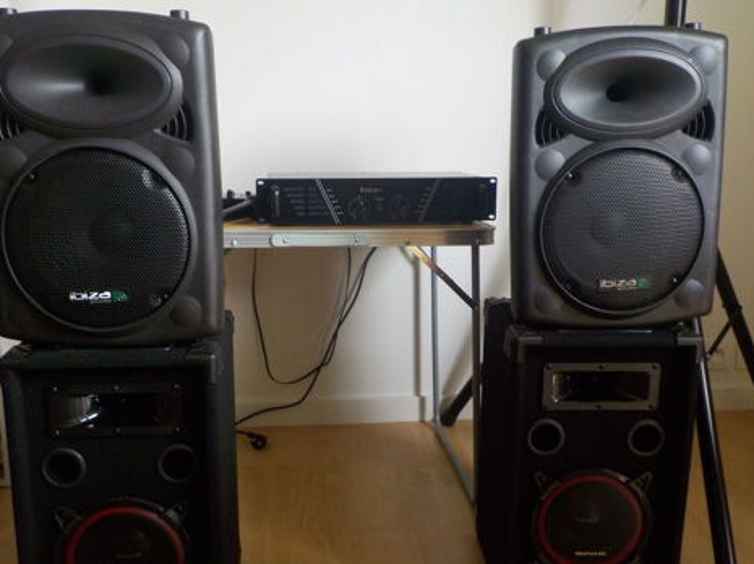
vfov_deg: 45.4
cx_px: 371
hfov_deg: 58.4
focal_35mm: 31
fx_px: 675
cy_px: 277
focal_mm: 4.1
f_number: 3.3
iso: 280
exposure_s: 1/30
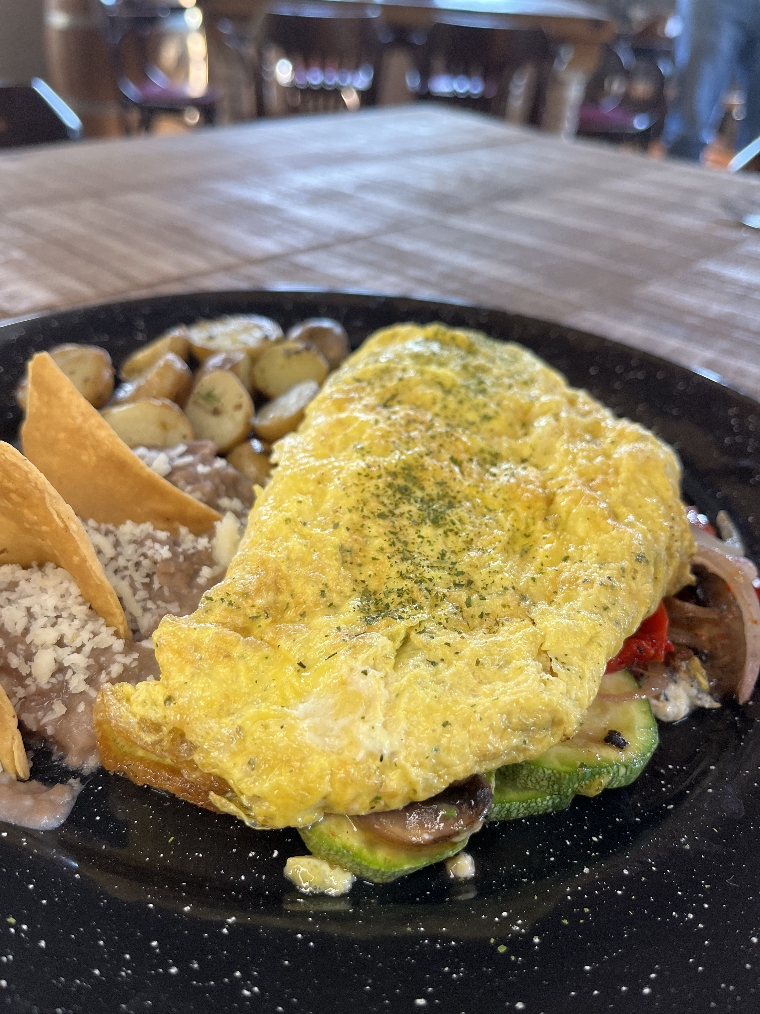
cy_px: 507
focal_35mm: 26
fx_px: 761
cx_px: 380
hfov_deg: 53.1
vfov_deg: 67.3
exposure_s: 1/116
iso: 125
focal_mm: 5.1
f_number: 1.6
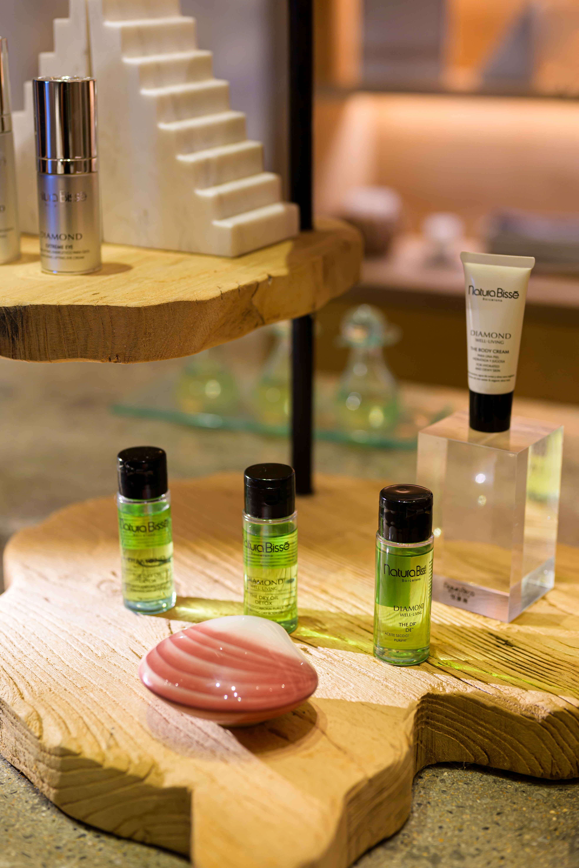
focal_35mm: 50
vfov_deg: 39.6
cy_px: 434
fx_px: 1206
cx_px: 290
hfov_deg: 27.0
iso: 250
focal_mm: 50
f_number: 2.8
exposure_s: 1/100
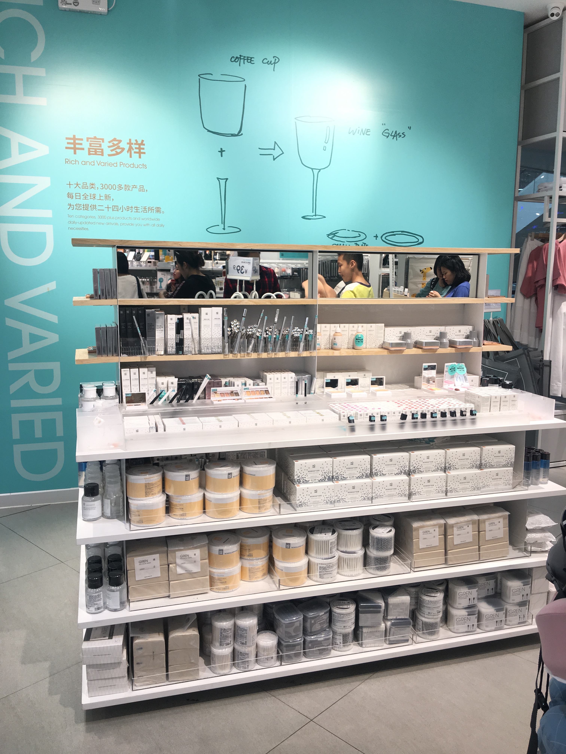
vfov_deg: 61.7
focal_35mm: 29
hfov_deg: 48.2
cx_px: 283
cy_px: 377
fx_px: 632
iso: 25
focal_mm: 4.15
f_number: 2.2
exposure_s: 1/100
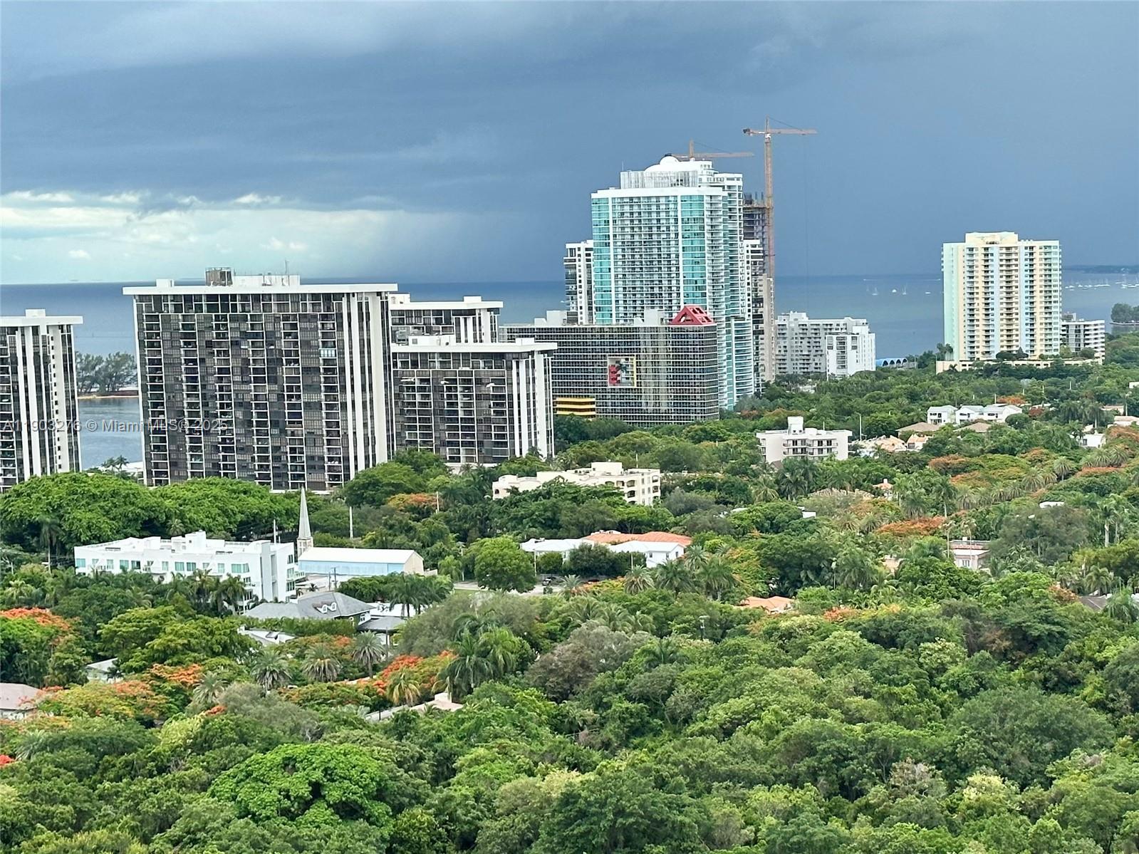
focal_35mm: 48
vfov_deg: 30.3
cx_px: 570
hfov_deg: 39.7
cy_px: 427
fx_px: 1579
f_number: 1.78
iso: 64
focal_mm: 6.86
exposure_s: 1/1395
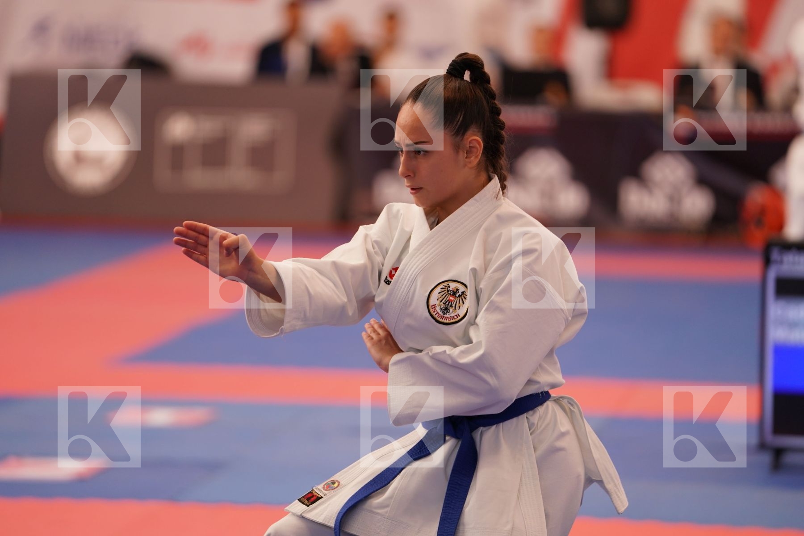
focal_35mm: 200
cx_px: 402
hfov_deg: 10.3
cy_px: 268
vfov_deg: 6.9
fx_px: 4466
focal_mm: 200
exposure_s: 1/500
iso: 640
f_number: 2.8
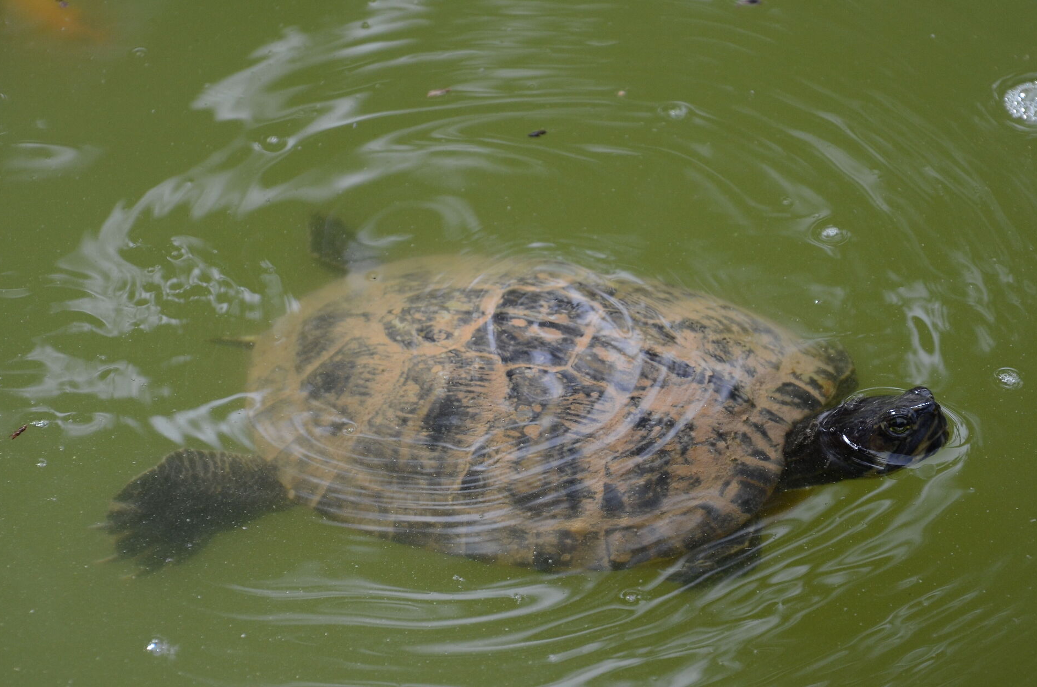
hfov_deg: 10.3
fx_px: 5768
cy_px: 416
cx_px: 558
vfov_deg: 6.8
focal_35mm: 201
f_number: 5.6
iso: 400
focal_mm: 105
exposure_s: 1/320
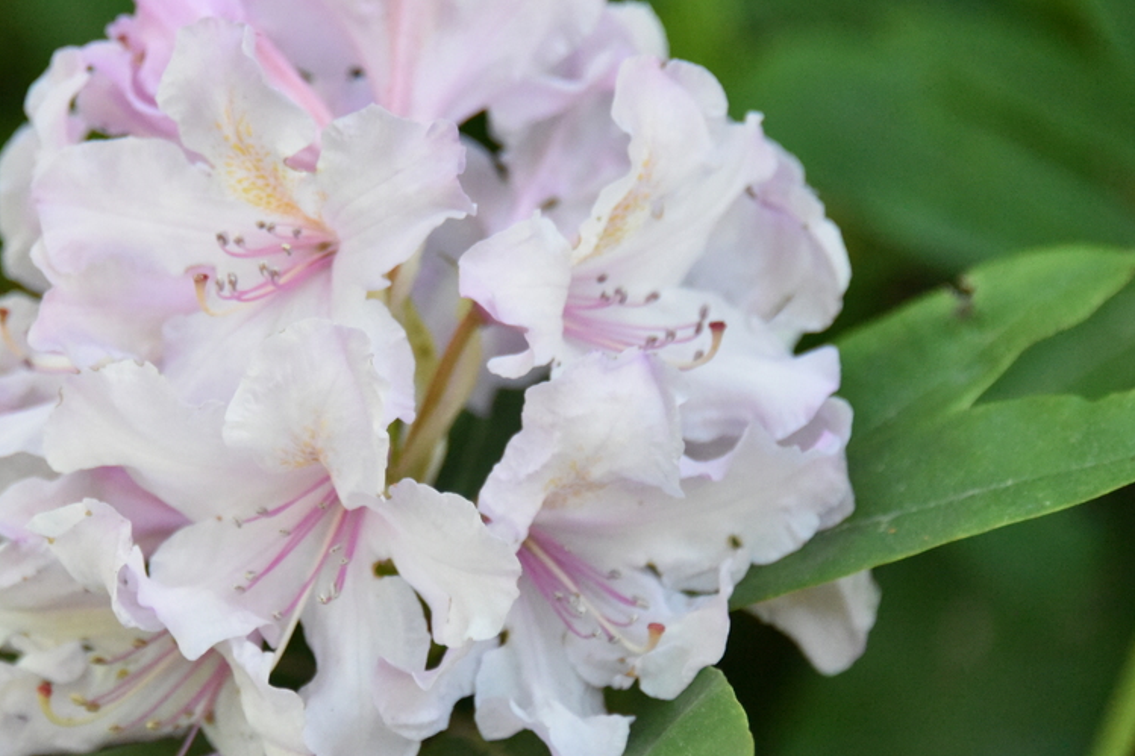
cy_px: 377
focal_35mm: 513
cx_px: 352
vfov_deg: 2.7
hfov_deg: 4.0
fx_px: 16169
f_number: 5.6
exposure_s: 1/640
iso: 7200
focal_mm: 300
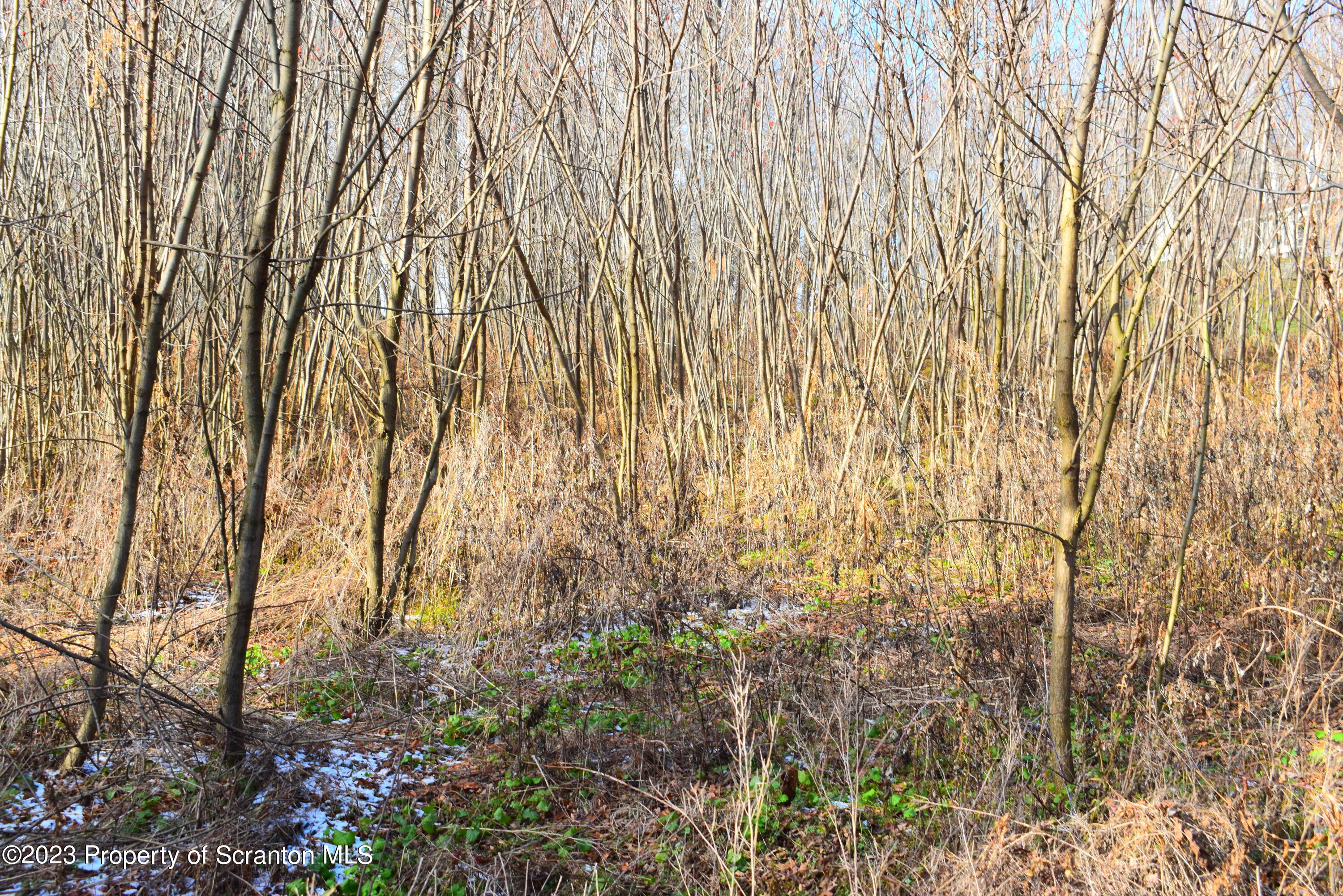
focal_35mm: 45
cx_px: 672
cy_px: 448
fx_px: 1679
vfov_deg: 29.9
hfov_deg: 43.6
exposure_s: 1/250
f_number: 8
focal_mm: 30
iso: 320
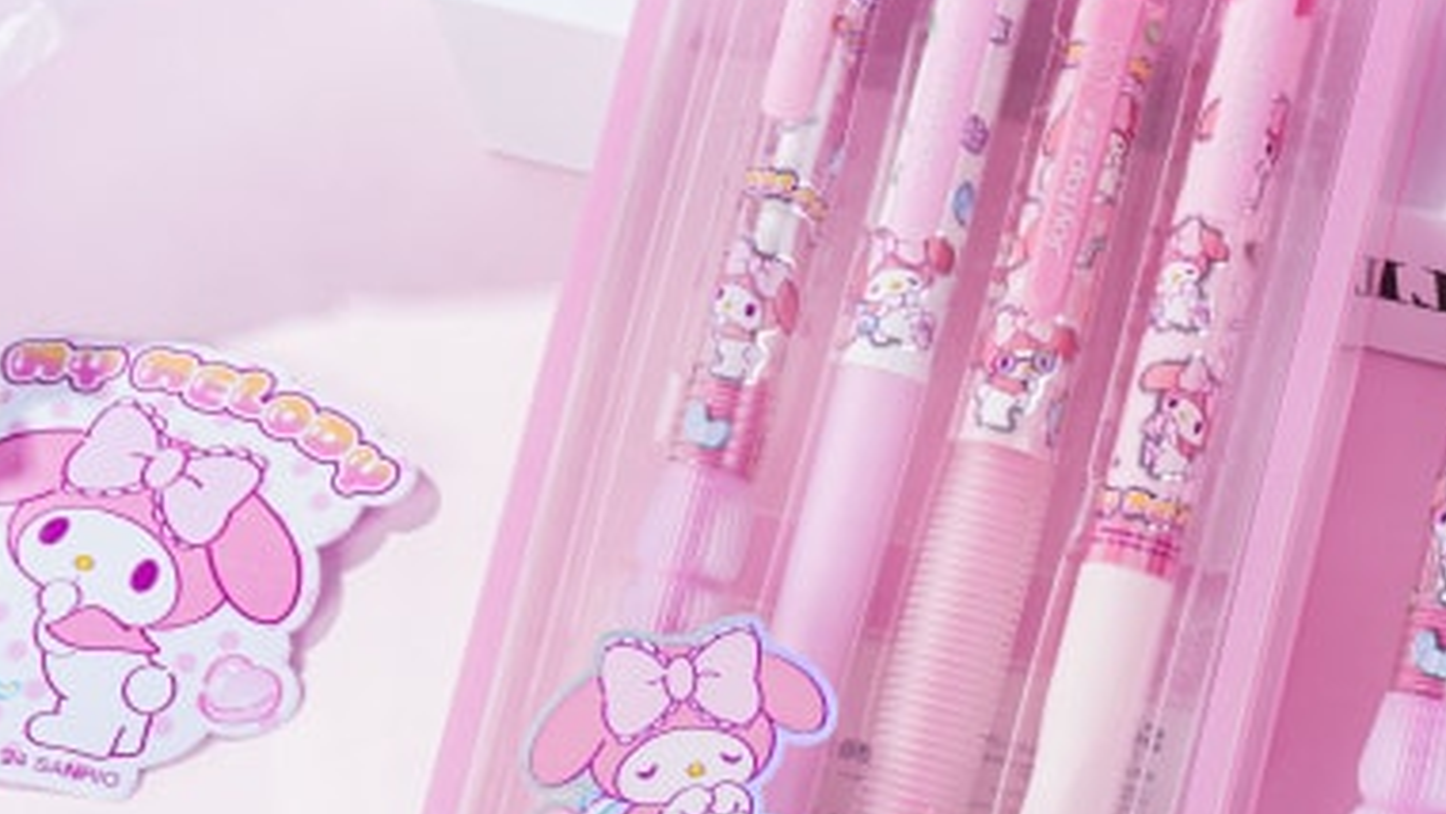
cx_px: 1381
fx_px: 4872
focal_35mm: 127
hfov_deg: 16.6
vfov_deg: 9.6
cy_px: 472
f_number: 9.5
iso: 100
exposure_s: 1/125
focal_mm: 41
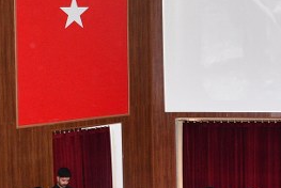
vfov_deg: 11.2
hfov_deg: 16.0
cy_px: 99
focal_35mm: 123
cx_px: 341
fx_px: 961
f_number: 7.1
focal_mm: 18
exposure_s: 1/60
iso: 800
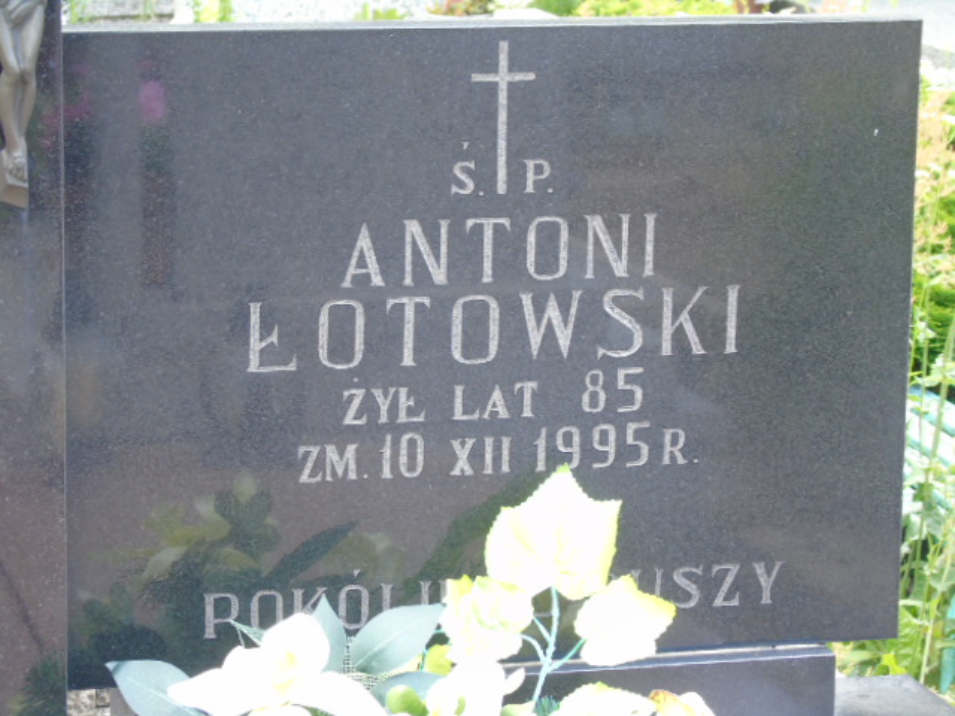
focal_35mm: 124
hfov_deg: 15.9
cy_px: 358
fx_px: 3421
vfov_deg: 12.0
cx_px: 478
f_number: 4.6
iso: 160
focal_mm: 22
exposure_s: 1/30
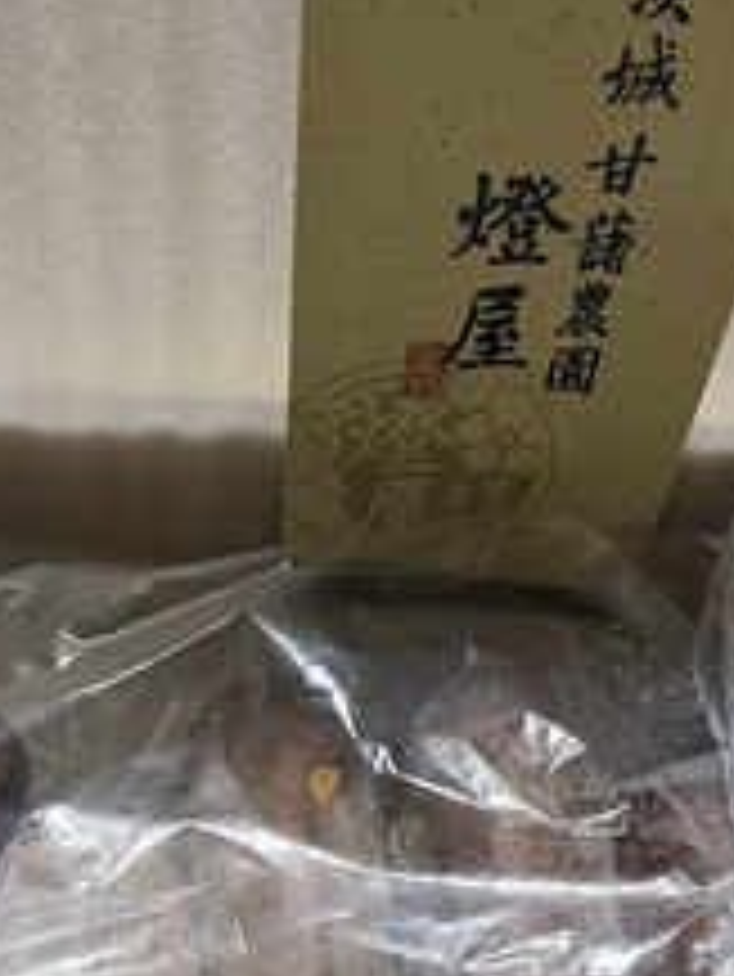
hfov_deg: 30.3
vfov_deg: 39.4
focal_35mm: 48
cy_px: 594
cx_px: 360
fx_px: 1356
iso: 200
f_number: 1.5
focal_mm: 5.7
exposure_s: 1/60
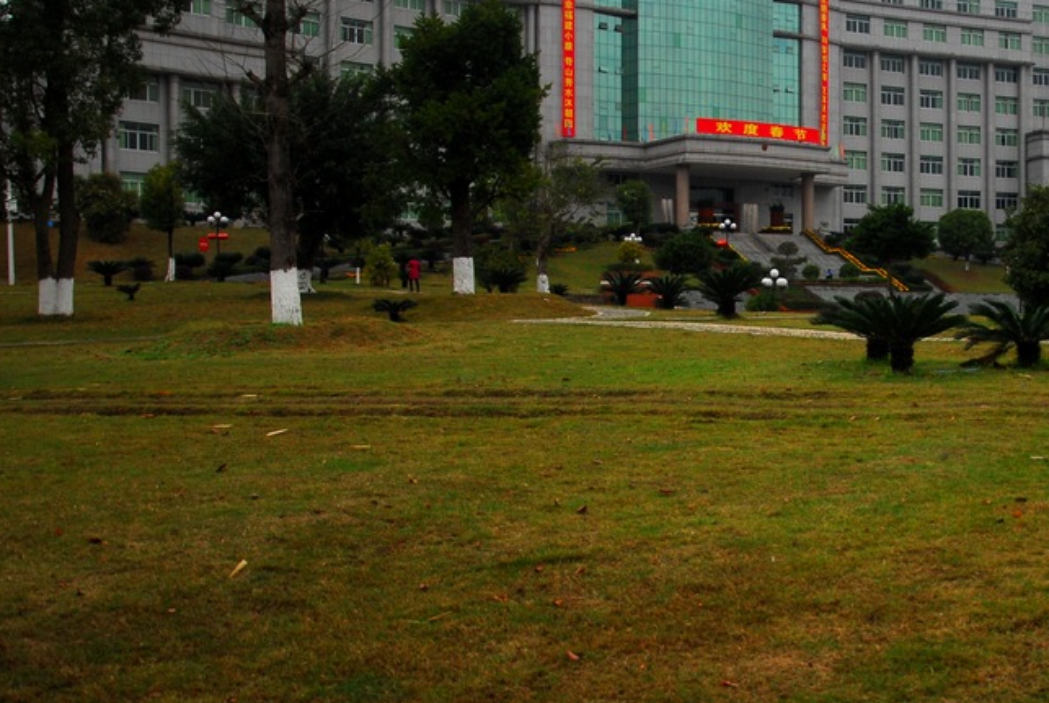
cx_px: 812
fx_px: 1255
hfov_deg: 43.6
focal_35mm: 43
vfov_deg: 31.3
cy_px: 371
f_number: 3.5
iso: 200
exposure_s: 1/1000
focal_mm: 18
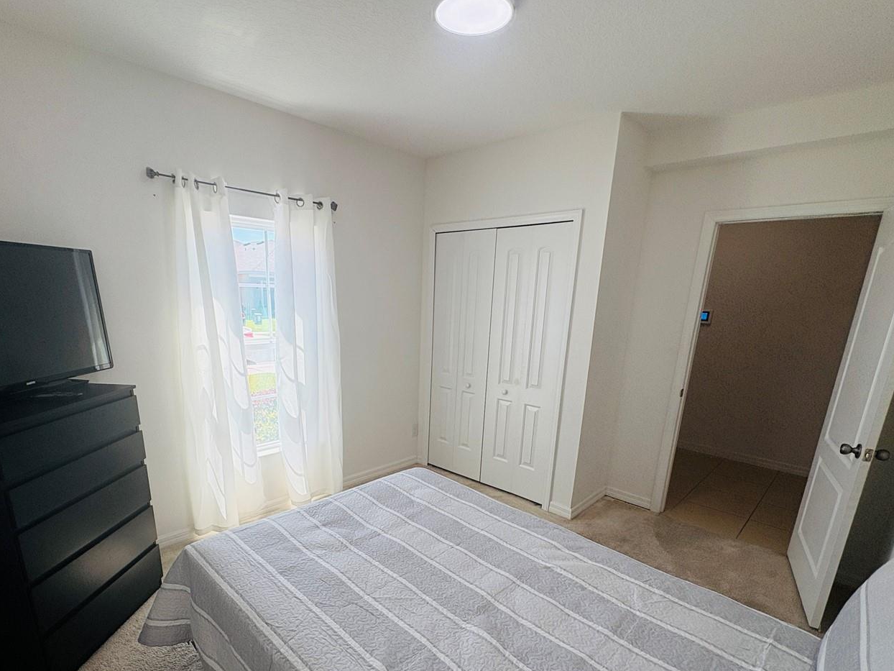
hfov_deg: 87.6
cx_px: 412
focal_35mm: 18
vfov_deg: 70.5
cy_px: 418
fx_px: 465
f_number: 2.2
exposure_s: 1/258
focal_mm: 2.22
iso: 64
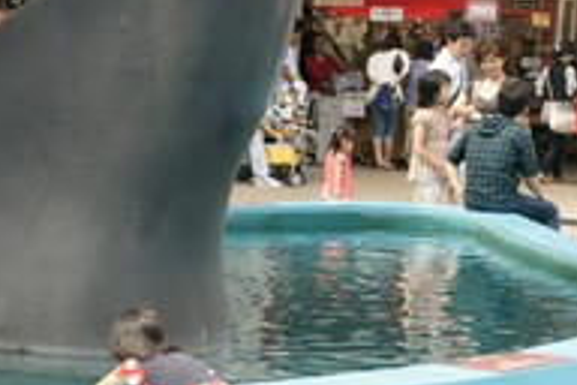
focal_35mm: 131
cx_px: 174
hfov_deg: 15.6
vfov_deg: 10.4
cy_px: 380
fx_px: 2099
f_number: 6.3
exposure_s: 1/250
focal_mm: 40
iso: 200
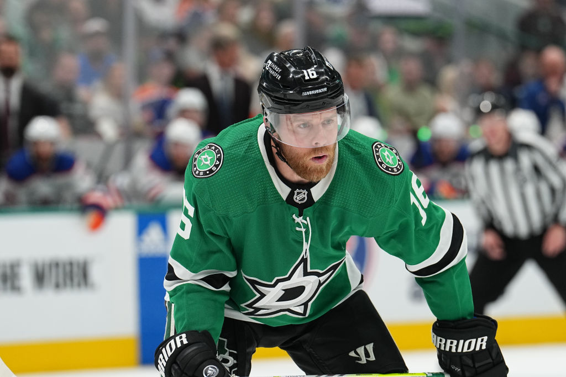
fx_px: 4717
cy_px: 188
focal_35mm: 300
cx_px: 283
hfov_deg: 6.9
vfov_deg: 4.6
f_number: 4
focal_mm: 200
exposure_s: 1/1000
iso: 2000
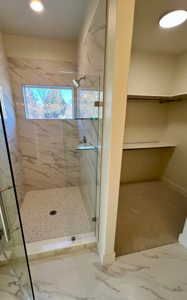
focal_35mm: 15
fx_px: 122
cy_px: 156
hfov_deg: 74.6
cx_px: 86
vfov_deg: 101.4
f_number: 1.8
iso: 50
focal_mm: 1.57
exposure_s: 1/120
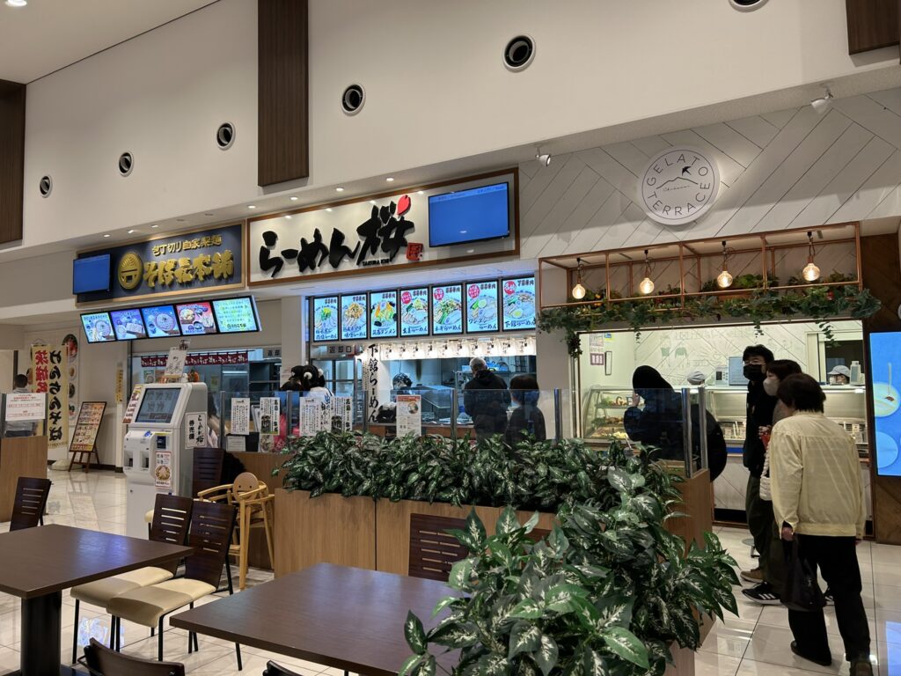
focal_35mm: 26
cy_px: 338
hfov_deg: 67.3
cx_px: 450
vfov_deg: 53.1
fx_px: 677
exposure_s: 1/100
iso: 64
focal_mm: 5.7
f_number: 1.5
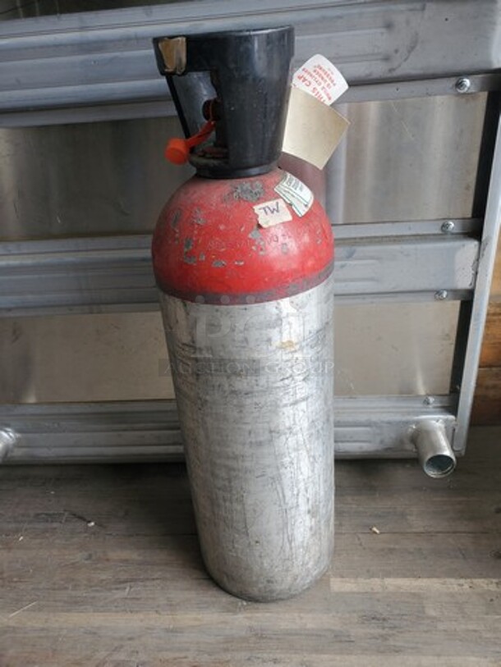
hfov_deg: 53.1
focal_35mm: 26
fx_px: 502
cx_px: 250
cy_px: 334
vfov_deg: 67.3
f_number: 2.4
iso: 64
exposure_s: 1/100
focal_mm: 4.3
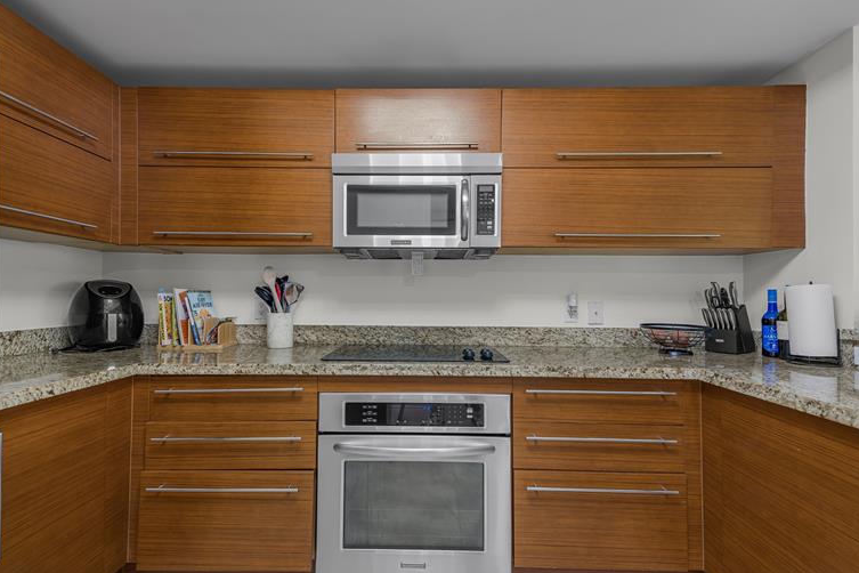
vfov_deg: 70.4
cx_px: 414
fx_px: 406
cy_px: 285
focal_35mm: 17
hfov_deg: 93.2
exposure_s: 1/4
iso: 80
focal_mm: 16
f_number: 4.5
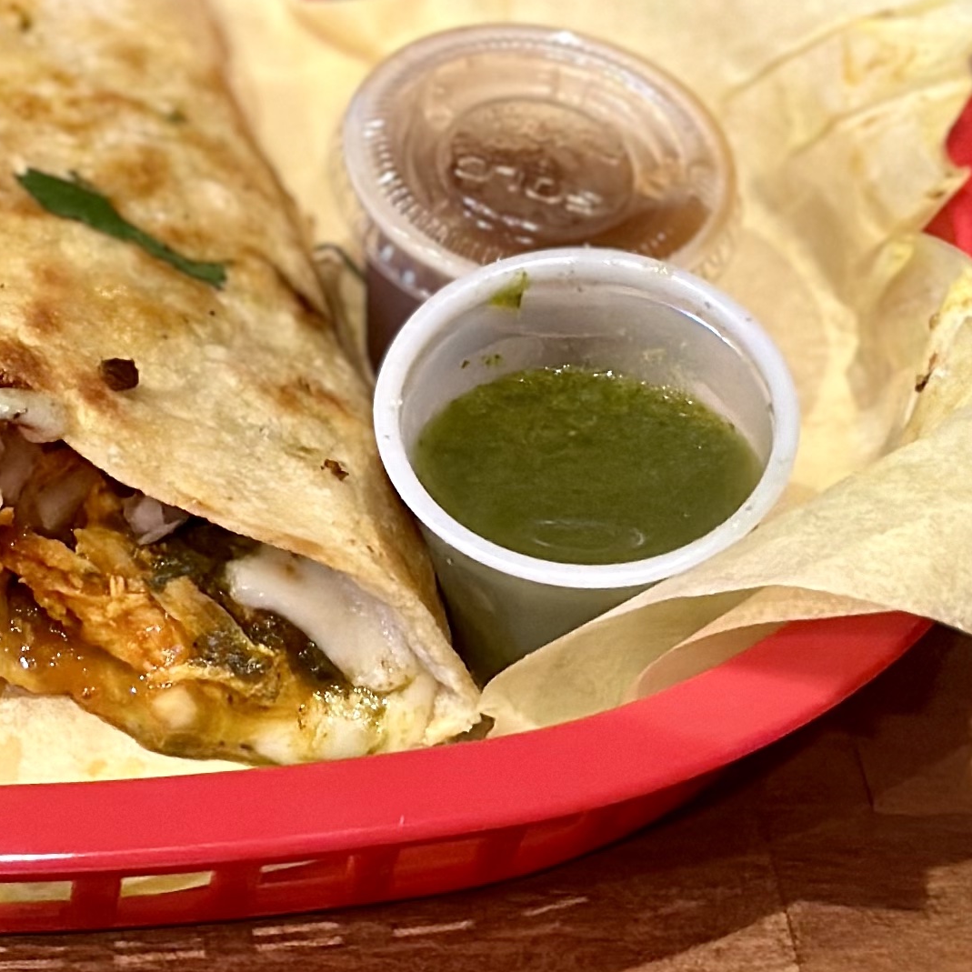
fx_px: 5083
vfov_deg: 10.6
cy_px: -475
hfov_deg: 10.8
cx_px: -141
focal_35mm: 160
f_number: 1.78
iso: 250
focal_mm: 6.86
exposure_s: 1/40
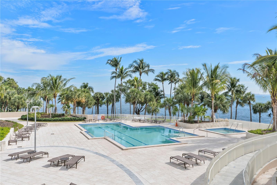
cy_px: 92
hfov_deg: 63.2
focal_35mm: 29
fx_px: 225
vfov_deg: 44.6
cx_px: 138
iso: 100
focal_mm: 19.5
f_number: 11
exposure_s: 1/320
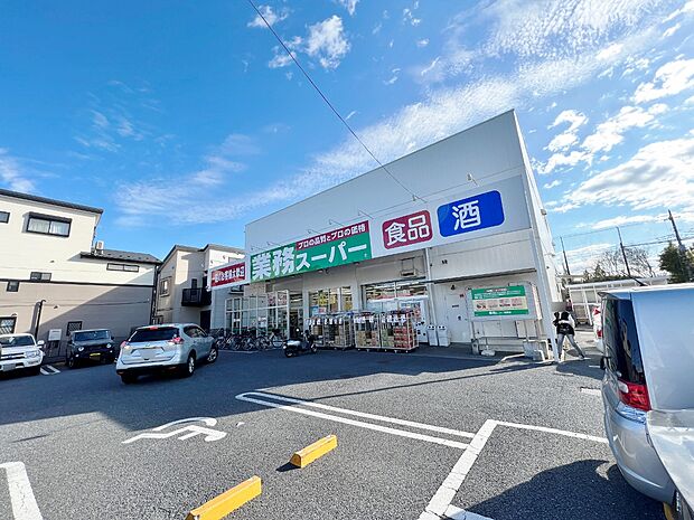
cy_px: 260
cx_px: 347
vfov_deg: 89.9
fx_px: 261
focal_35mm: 13
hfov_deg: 106.2
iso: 32
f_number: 1.8
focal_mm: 1.57
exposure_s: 1/834
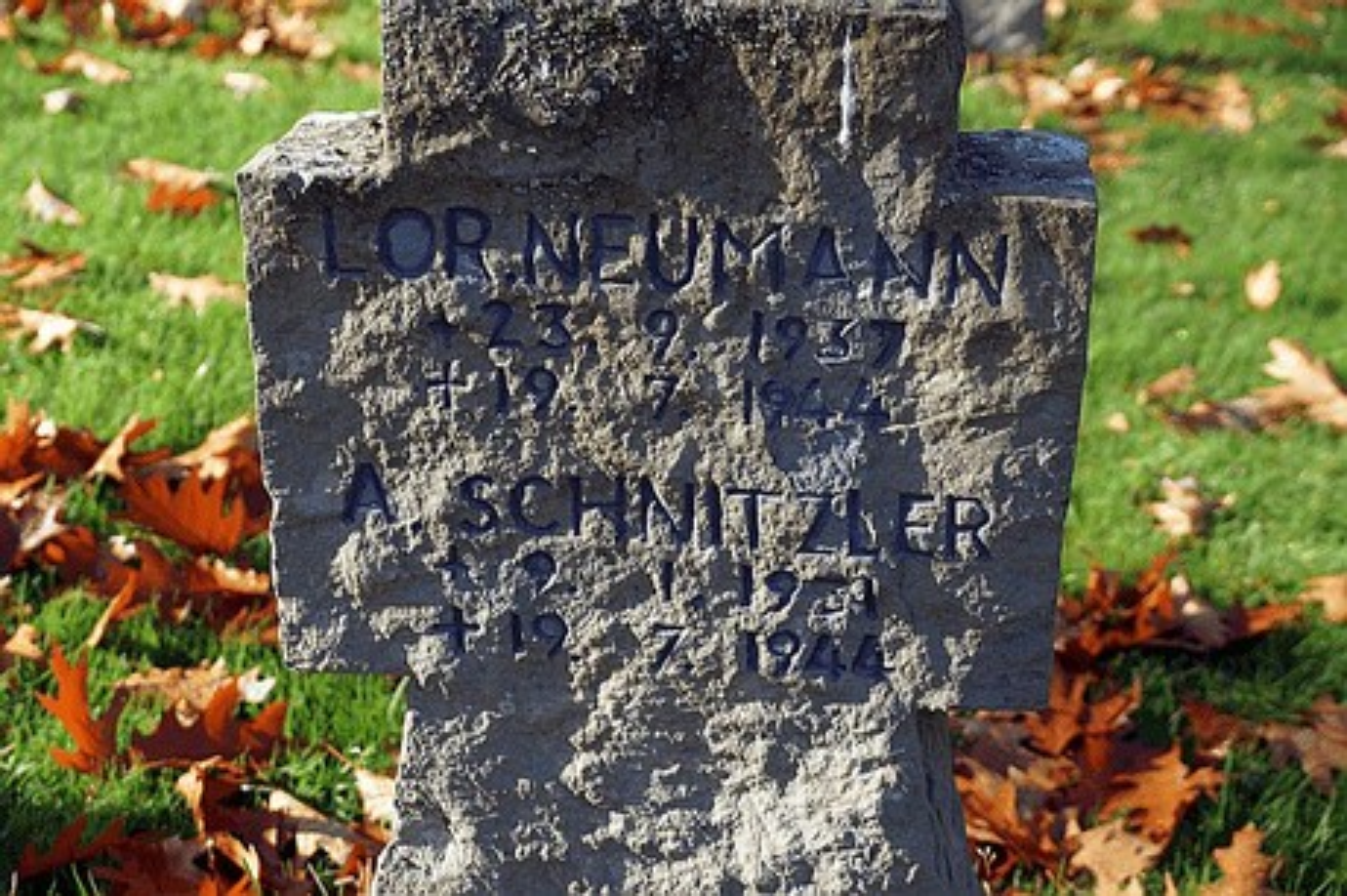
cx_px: 674
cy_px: 448
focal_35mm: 60
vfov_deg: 22.6
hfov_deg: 33.4
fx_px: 2243
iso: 100
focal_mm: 40
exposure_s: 1/200
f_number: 5
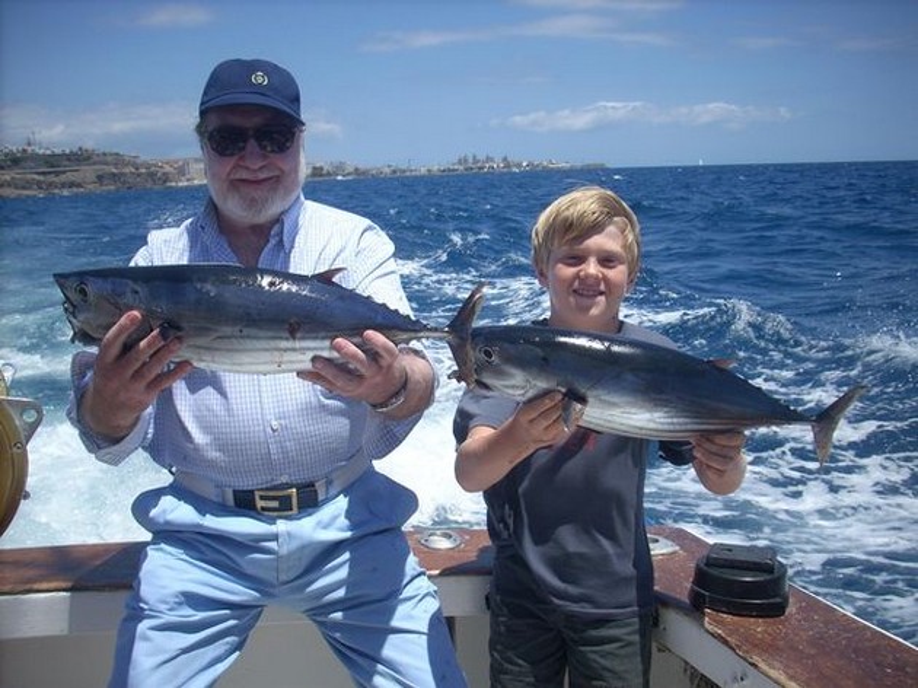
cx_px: 459
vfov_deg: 38.6
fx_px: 981
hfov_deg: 50.2
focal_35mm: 37
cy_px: 344
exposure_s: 1/354
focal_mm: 6.2
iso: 64
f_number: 5.6
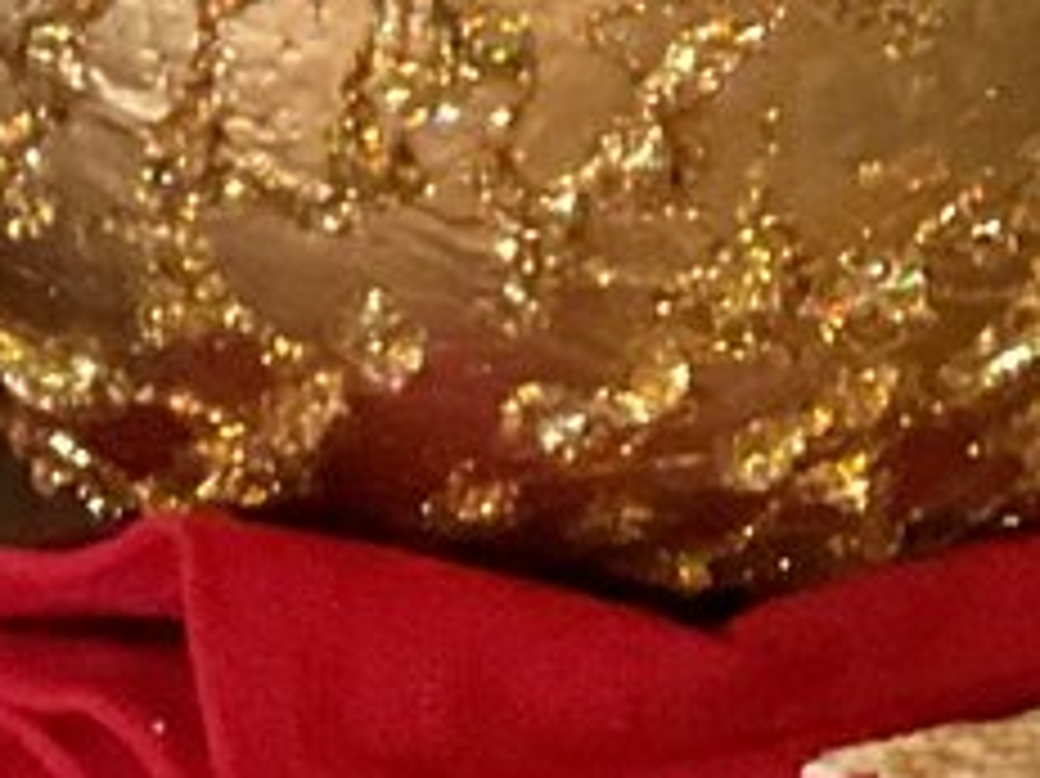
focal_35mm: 190
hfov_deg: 8.7
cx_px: 3095
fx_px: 5705
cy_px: -358
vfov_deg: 7.7
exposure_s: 1/30
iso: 400
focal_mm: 3
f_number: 1.8
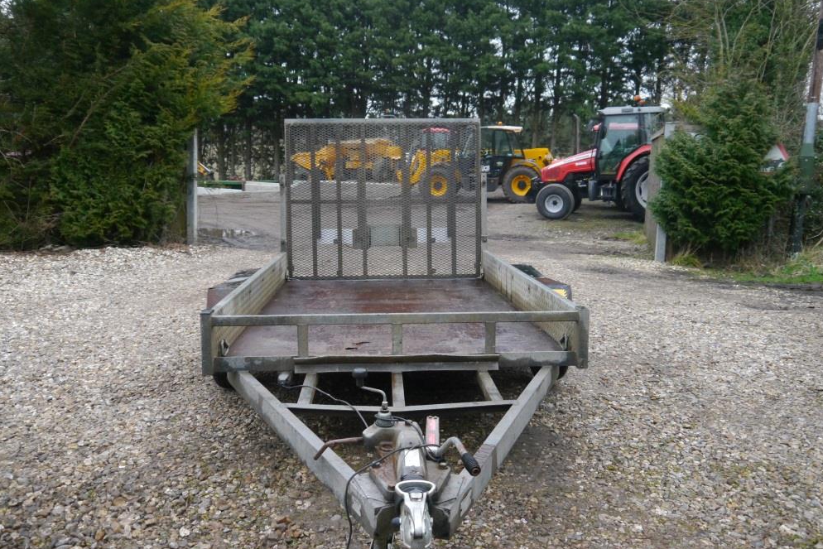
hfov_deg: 61.9
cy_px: 254
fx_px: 686
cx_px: 409
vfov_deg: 43.6
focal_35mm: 30
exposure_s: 1/60
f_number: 3.5
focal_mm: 14
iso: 500
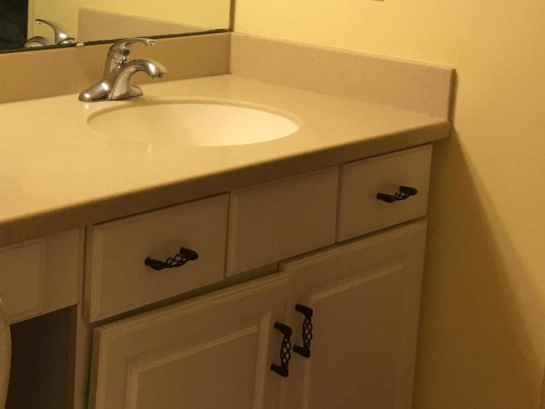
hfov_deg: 29.9
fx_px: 961
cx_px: 23
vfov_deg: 23.4
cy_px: 42
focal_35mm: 61
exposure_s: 1/15
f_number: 2.2
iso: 32
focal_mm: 4.15
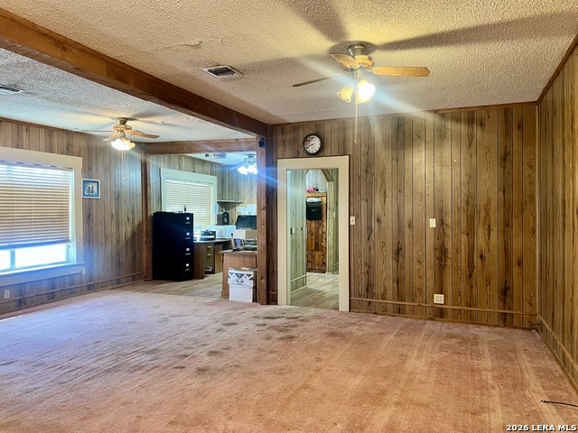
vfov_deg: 53.1
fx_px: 434
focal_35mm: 26
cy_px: 216
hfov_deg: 67.3
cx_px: 289
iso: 200
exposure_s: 1/60
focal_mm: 5.7
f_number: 1.5
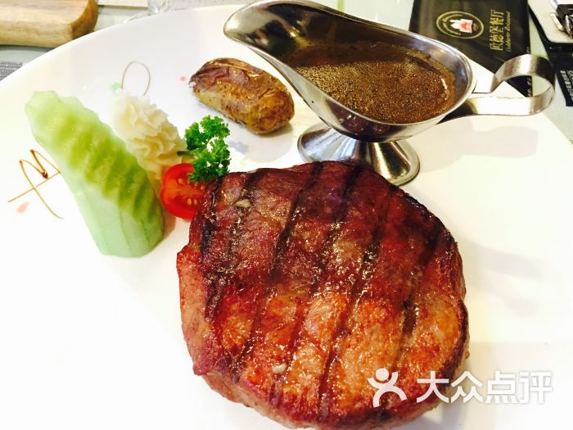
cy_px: 215
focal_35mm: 29
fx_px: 480
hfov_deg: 61.7
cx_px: 286
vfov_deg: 48.2
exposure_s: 1/8
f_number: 2.2
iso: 160
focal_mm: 4.15
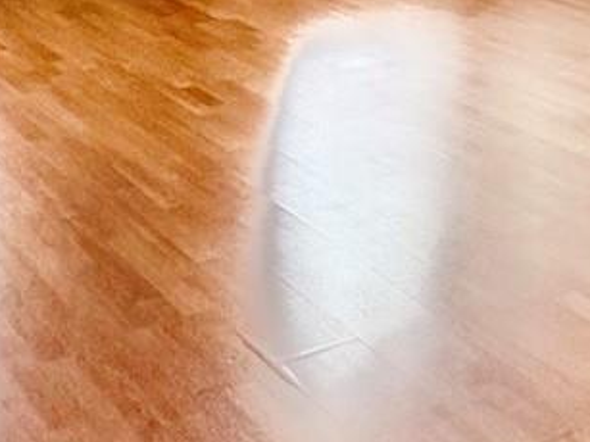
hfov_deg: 26.5
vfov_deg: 17.9
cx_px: 175
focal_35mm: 73
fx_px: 1244
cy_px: -233
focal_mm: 2.22
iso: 160
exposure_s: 1/120
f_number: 2.2
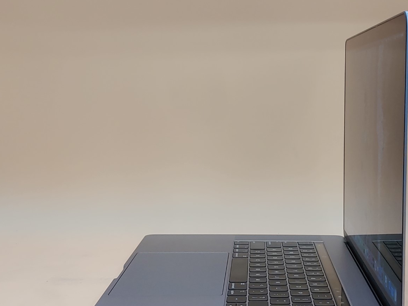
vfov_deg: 25.6
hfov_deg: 33.7
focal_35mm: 57
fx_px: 672
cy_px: 181
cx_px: 243
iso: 50
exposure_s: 1/61
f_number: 1.8
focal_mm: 4.36
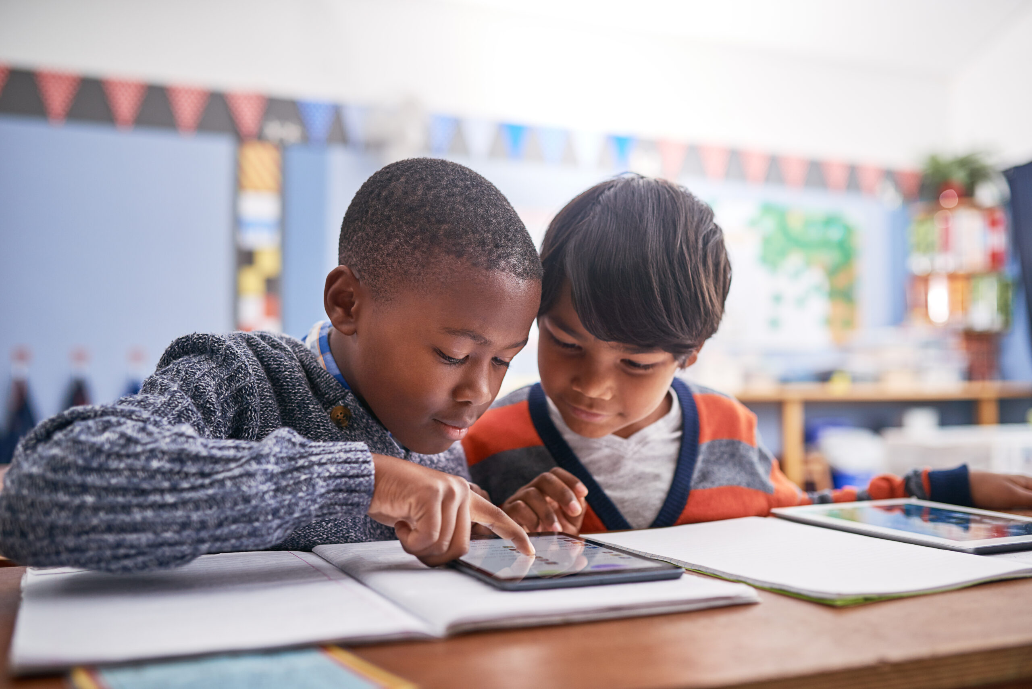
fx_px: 1004
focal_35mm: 35
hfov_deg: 54.4
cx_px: 516
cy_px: 344
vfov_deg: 37.9
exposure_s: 1/250
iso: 250
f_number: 2
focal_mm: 35
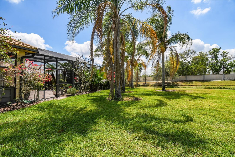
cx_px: 118
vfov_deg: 77.3
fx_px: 98
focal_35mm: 15
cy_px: 78
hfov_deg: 100.4
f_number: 7.1
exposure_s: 1/400
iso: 100
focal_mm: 10
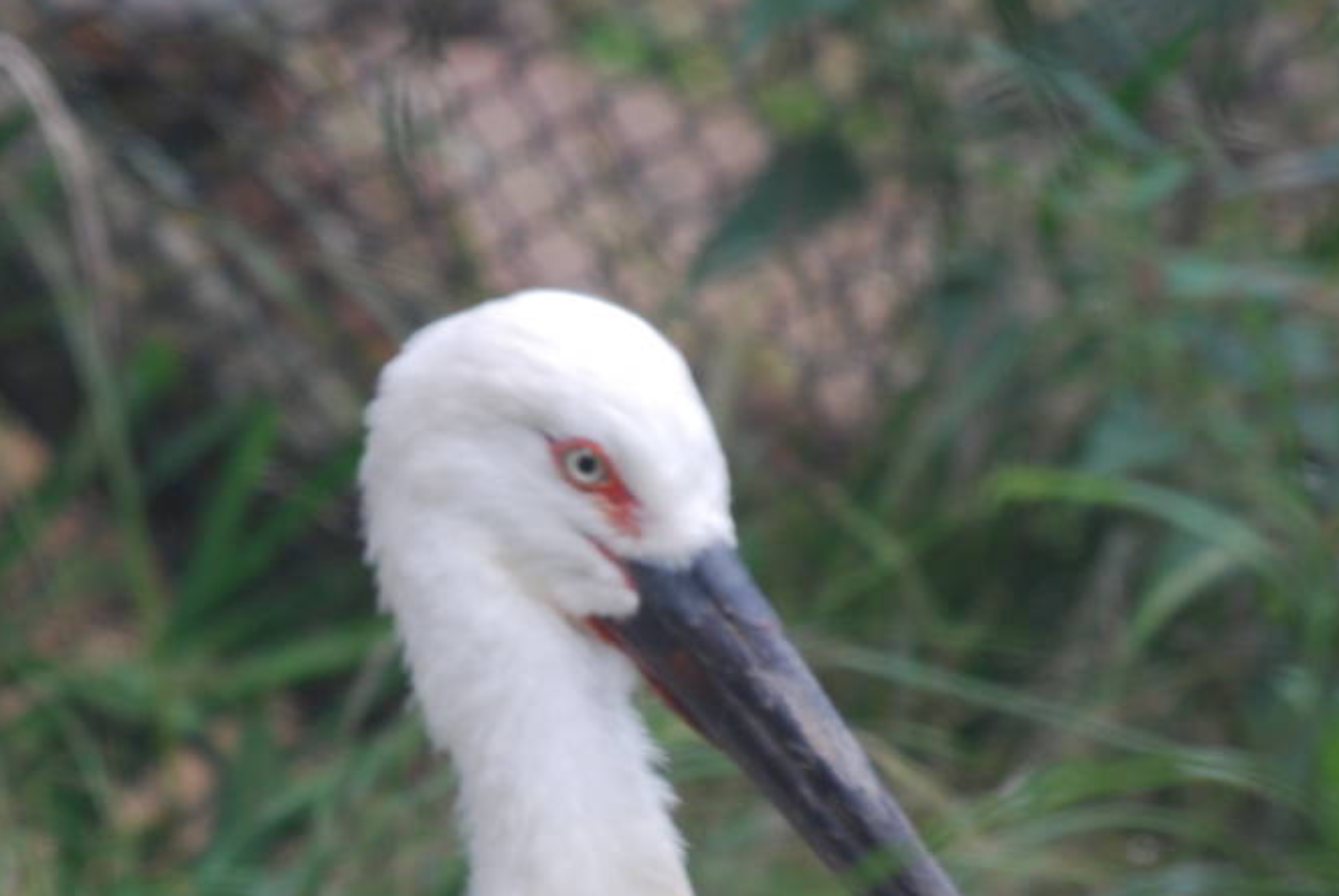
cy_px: 608
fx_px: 29676
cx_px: 447
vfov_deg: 1.7
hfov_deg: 2.6
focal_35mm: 797
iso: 200
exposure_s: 1/125
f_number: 7.1
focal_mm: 220
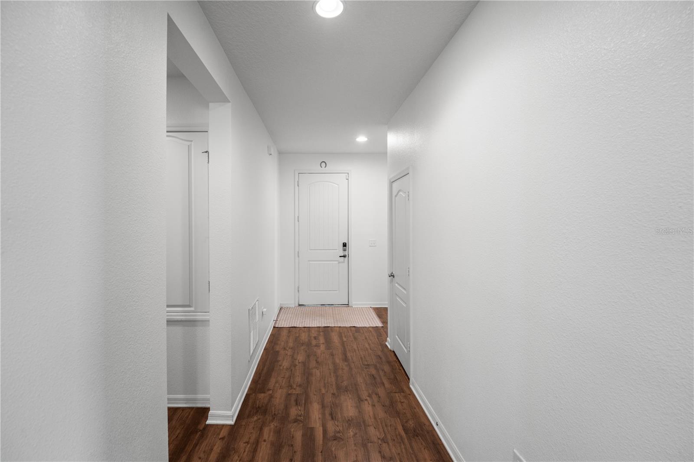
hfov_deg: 104.3
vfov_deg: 81.2
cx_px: 347
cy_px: 231
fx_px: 270
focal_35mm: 14
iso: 200
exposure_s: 1/20
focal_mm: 14
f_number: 4
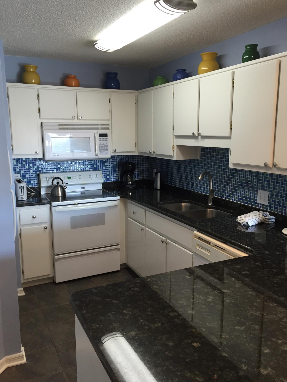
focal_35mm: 30
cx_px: 141
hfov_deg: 46.8
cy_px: 195
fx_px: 332
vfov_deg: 60.0
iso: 40
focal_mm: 4.15
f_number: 2.2
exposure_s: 1/30
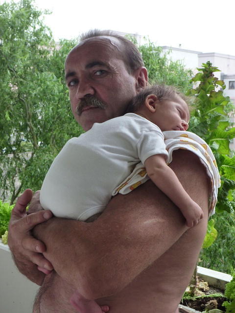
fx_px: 425
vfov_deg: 40.4
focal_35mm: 47
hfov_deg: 30.9
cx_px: 118
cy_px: 156
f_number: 4.5
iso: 125
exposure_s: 1/60
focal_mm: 8.4
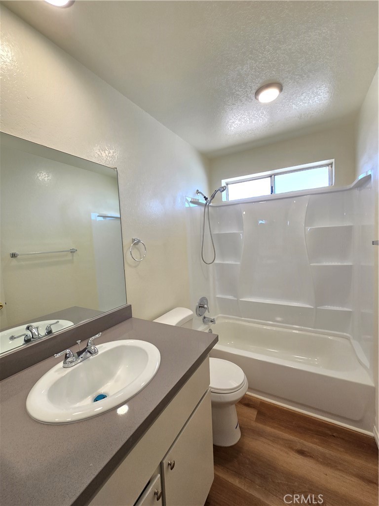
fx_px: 190
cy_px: 253
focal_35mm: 13
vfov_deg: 106.2
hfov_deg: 89.9
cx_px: 190
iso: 64
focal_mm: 2.2
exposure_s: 1/60
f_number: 2.2
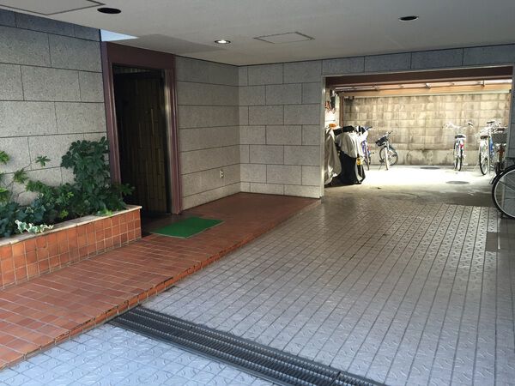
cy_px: 193
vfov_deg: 48.2
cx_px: 258
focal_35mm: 29
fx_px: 431
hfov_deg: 61.7
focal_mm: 4.15
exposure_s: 1/30
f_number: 2.2
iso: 64
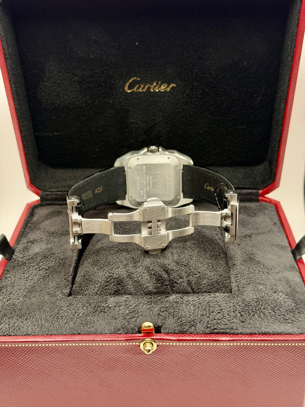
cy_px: 204
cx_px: 152
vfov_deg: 39.7
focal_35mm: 48
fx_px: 564
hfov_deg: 30.3
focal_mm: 6.76
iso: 100
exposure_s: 1/96
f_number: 1.78
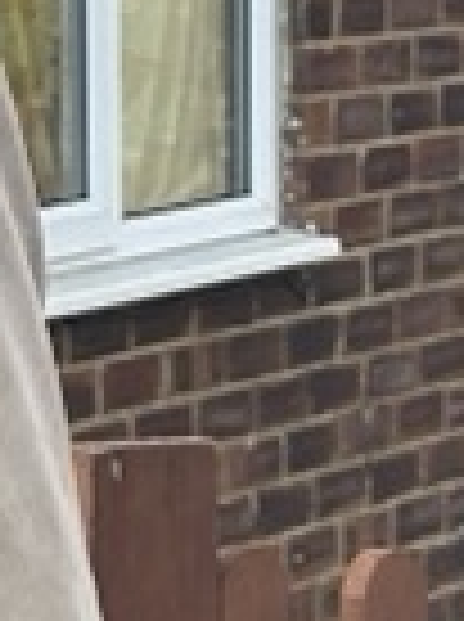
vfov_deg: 5.7
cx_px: -622
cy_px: 428
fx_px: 6239
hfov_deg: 4.2
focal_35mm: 348
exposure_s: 1/496
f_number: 1.78
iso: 64
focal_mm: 6.86
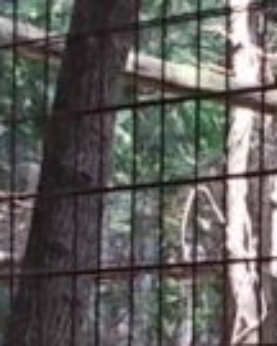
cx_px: 357
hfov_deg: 7.9
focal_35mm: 193
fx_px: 1978
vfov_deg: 10.0
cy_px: 226
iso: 80
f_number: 3.2
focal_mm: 4.6
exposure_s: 1/25
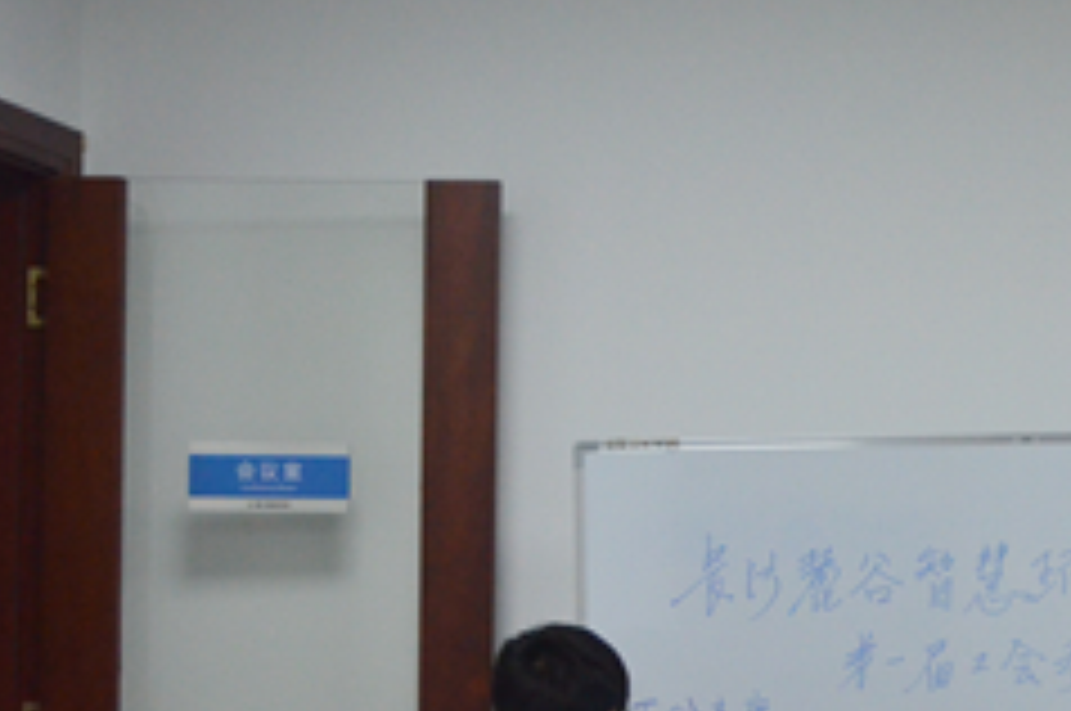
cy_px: 569
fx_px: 3179
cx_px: 1044
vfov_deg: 12.7
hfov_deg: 18.7
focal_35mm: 107
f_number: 4.5
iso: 1600
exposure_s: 1/500
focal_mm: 34
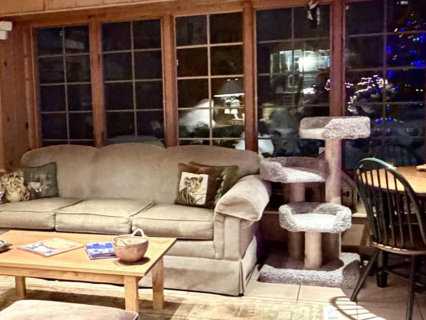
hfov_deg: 37.2
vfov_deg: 29.1
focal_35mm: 50
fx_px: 615
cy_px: 159
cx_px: 101
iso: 1250
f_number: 2.2
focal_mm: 2.22
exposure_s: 1/40
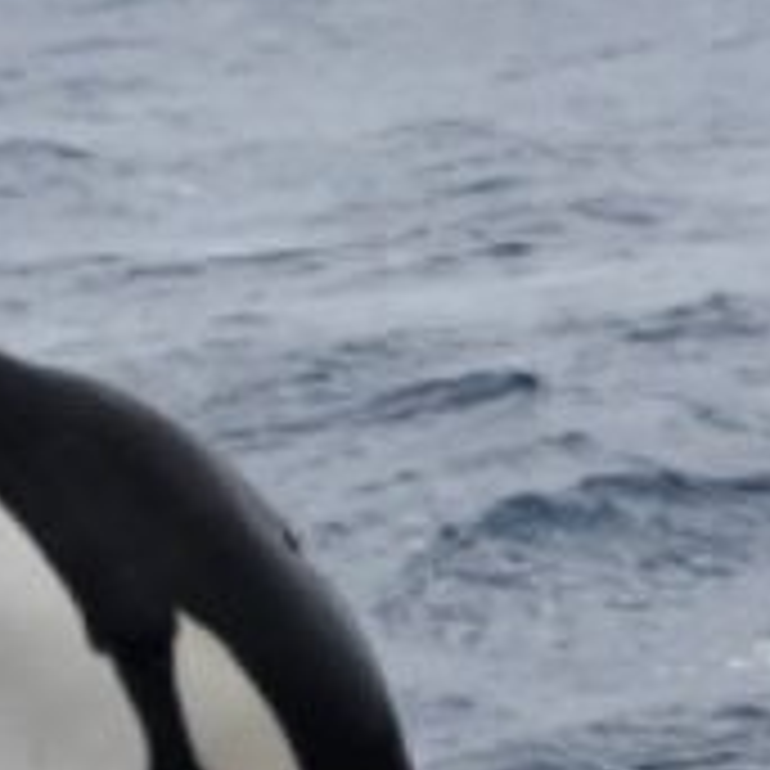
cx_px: 99
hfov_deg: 7.3
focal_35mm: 239
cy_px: 750
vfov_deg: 7.3
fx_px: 6015
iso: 800
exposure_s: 1/8000
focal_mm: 60
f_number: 4.5
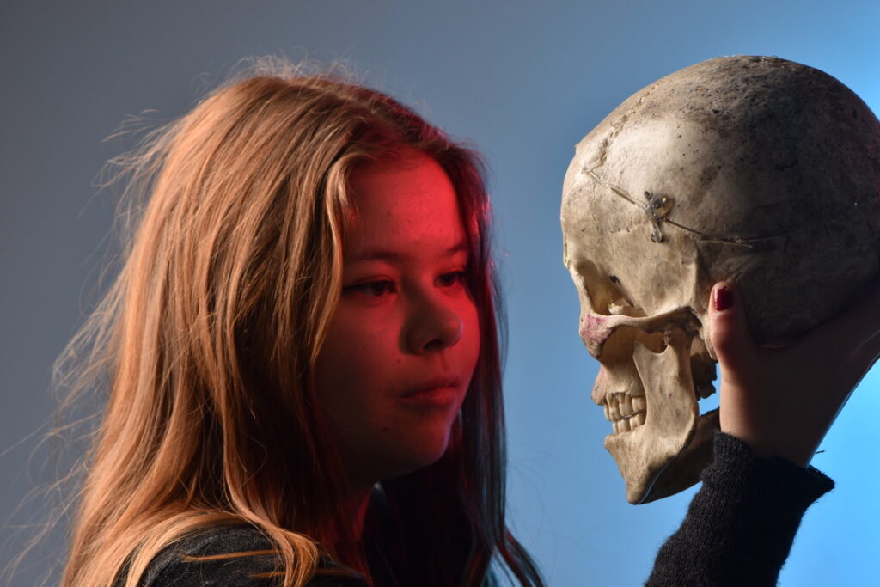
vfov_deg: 8.7
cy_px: 294
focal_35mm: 158
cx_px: 440
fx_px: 3850
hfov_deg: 13.0
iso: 200
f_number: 8
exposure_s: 1/125
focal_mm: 105
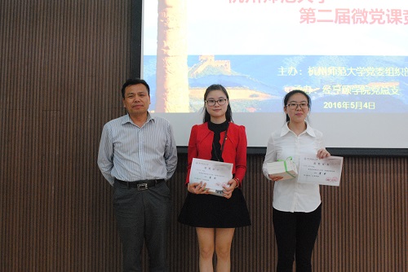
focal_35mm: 36
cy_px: 136
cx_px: 204
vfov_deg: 36.9
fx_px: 408
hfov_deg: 53.1
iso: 1600
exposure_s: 1/15
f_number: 6.3
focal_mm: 24
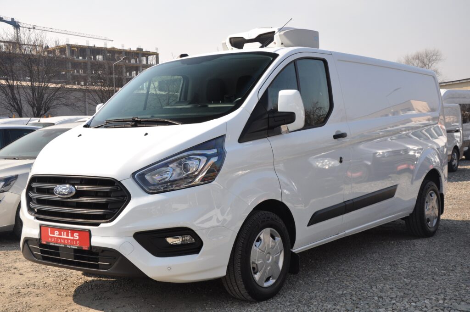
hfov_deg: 41.2
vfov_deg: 28.0
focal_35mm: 48
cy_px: 156
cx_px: 235
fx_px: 626
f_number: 9
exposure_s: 1/320
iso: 400
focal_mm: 32
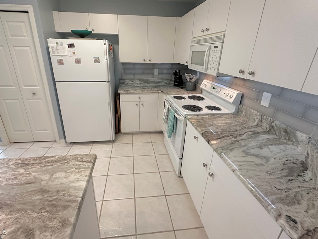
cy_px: 103
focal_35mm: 16
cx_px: 144
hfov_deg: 94.2
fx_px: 147
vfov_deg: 77.7
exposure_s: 1/120
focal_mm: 2.22
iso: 250
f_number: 2.2
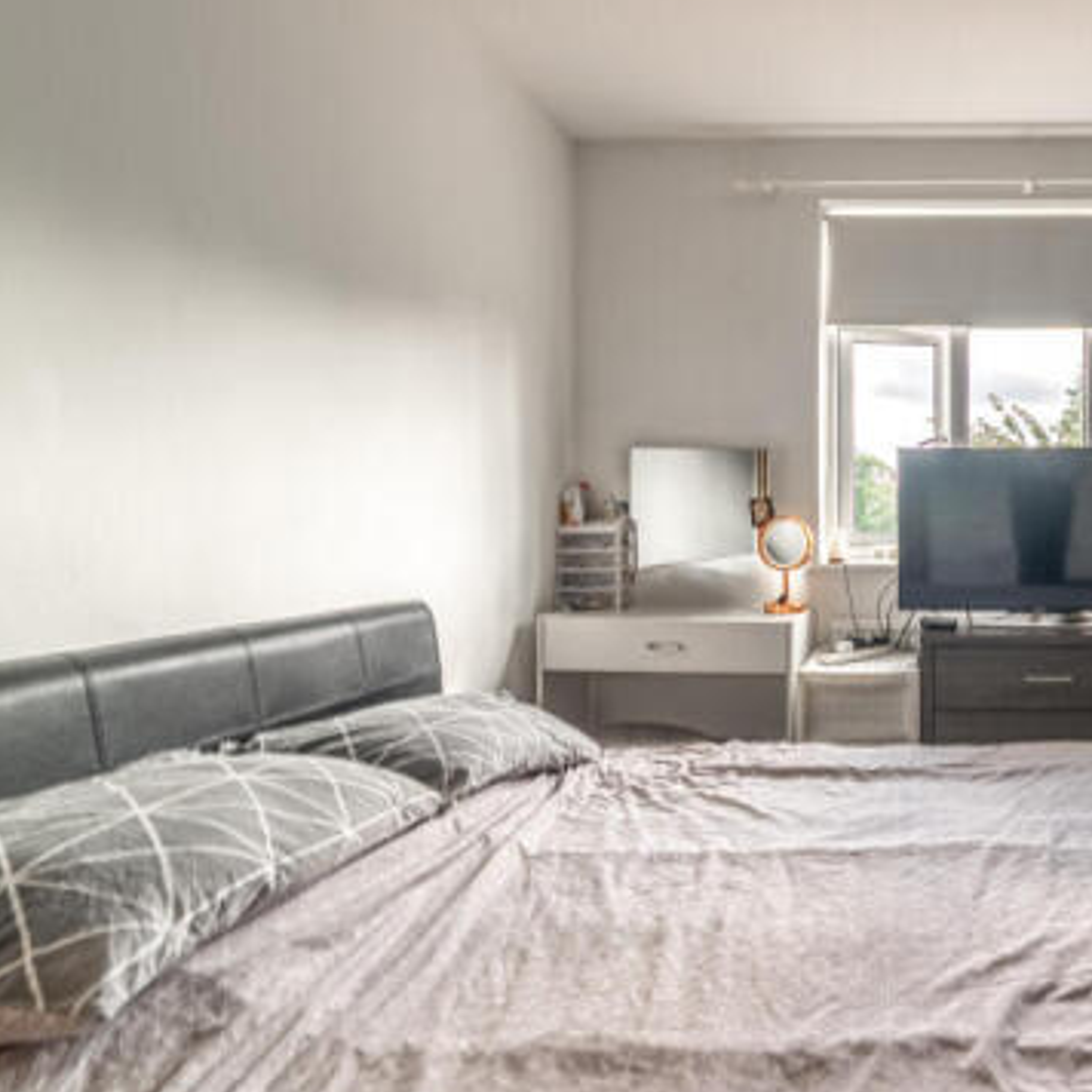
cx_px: 920
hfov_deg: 56.8
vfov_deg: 62.9
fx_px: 892
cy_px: 523
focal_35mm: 25
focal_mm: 16
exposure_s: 1/125
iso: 800
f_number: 6.3
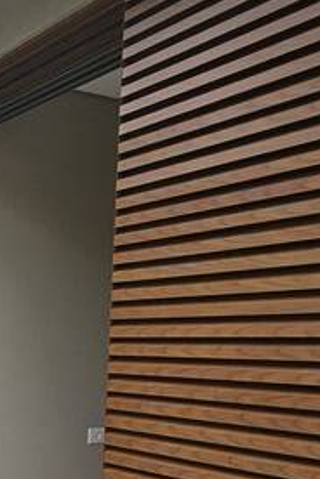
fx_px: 707
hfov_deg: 22.7
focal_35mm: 53
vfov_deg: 35.8
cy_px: 406
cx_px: -101
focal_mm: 2.2
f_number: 2.2
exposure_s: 1/1521
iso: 50
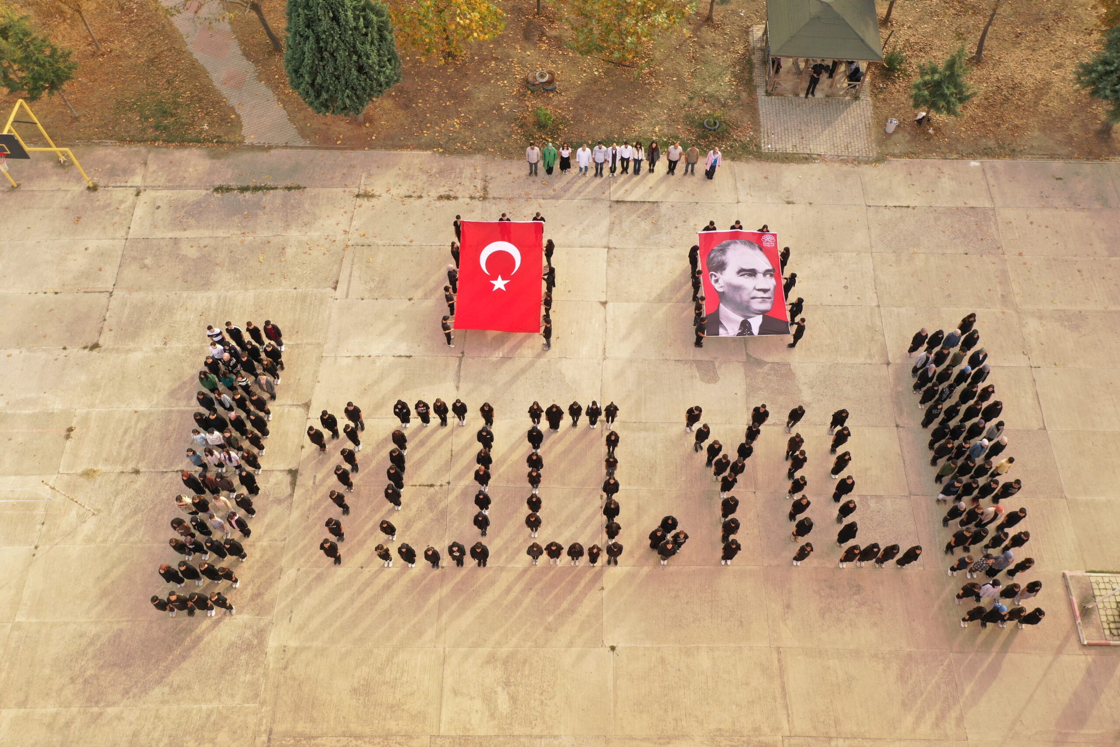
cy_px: 374
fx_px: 871
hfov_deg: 65.5
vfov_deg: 46.4
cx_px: 560
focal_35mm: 28
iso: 100
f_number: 4.5
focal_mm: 10.26
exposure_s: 1/160
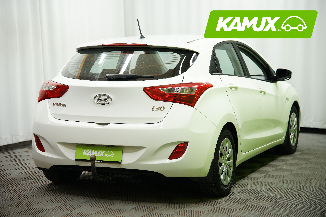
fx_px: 679
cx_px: 163
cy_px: 108
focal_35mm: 75
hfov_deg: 27.0
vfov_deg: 18.2
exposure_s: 1/40
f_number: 3.5
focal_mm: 75
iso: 500
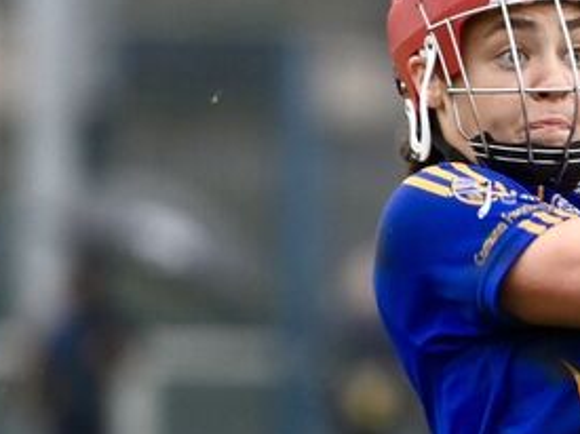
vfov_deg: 0.9
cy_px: 426
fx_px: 27450
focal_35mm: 1639
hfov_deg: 1.2
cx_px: 797
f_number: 5.6
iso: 2500
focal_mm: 390
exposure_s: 1/800
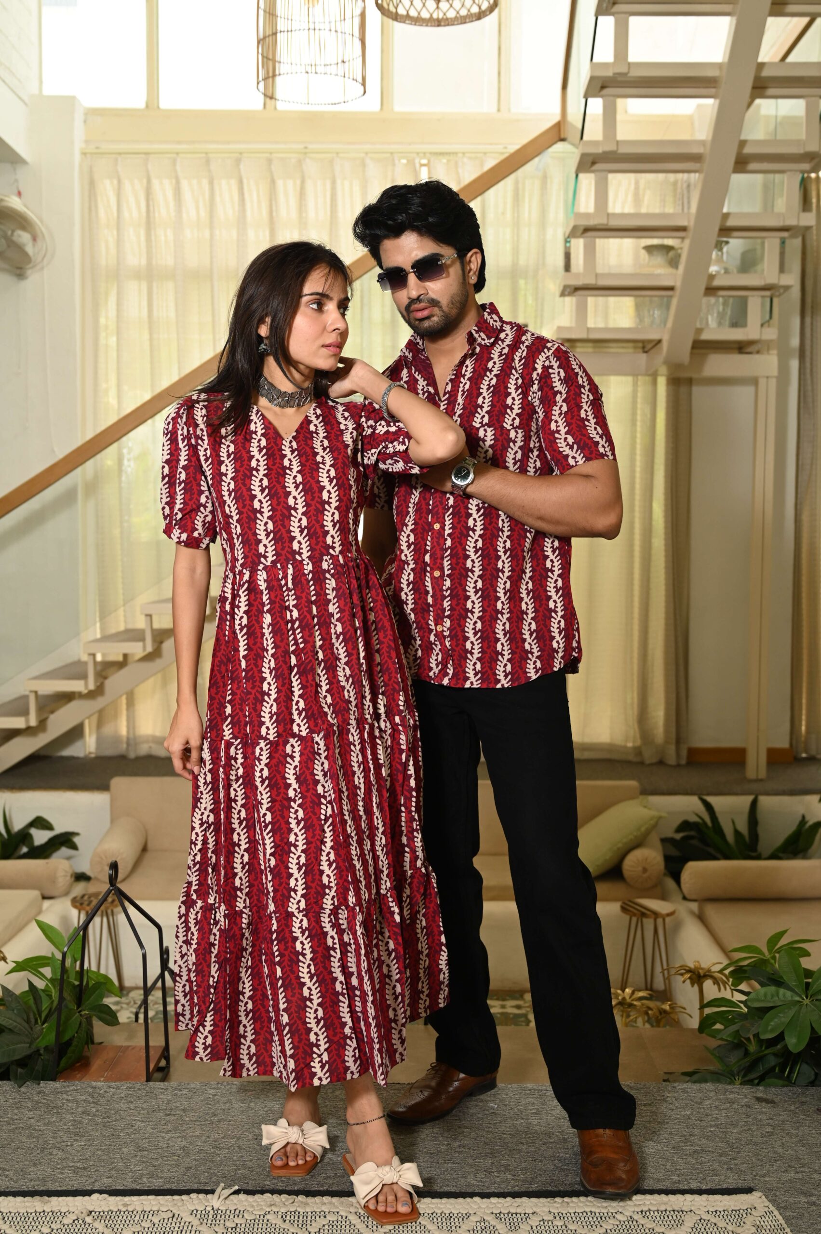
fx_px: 1302
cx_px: 410
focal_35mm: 38
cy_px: 617
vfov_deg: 50.7
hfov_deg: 35.0
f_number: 4.5
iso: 320
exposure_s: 1/160
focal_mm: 38
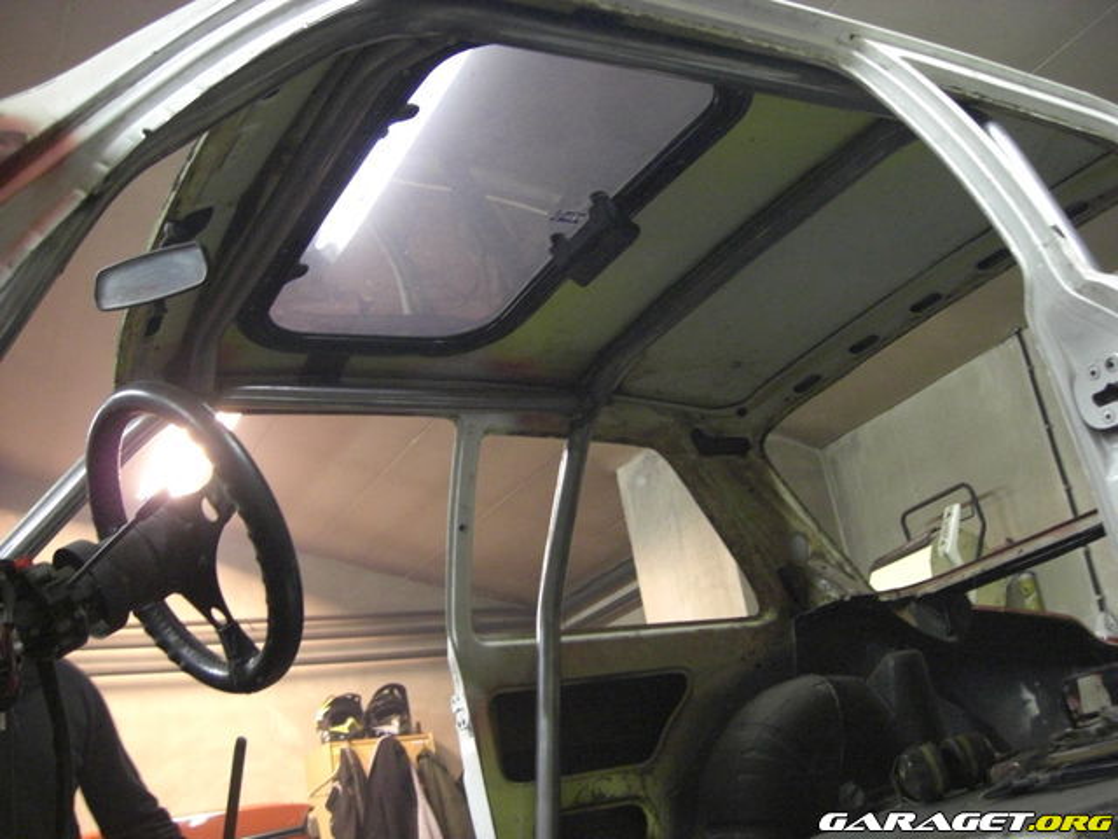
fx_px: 1227
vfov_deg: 37.7
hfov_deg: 49.0
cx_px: 559
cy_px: 420
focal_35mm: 38
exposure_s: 1/25
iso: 800
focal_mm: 7.9
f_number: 2.8
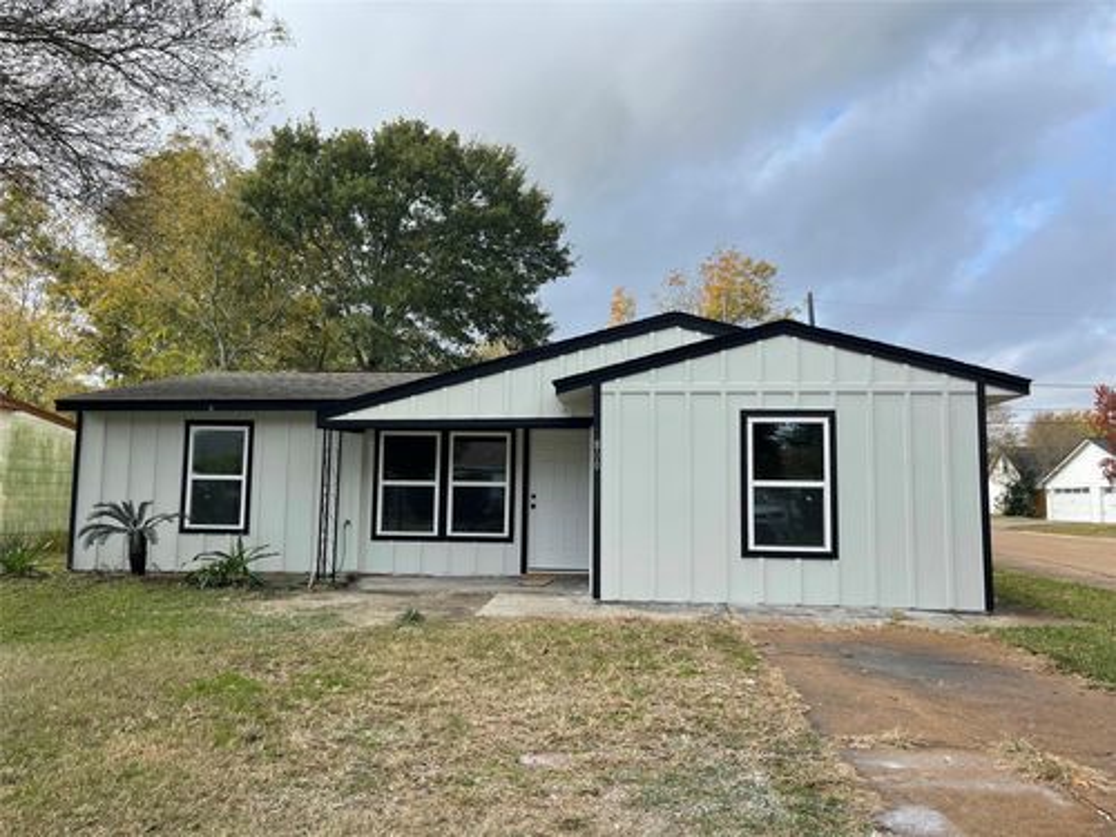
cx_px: 558
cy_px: 418
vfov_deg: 54.9
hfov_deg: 69.4
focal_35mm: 25
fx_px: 806
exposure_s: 1/1667
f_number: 1.6
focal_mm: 5.1
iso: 32
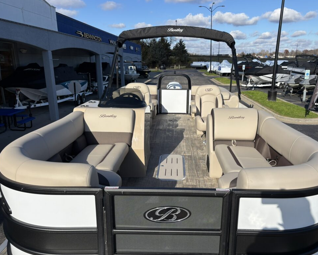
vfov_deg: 51.5
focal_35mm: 28
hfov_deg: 62.1
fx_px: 264
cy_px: 127
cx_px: 173
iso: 50
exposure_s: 1/4630
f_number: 1.6
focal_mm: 5.96
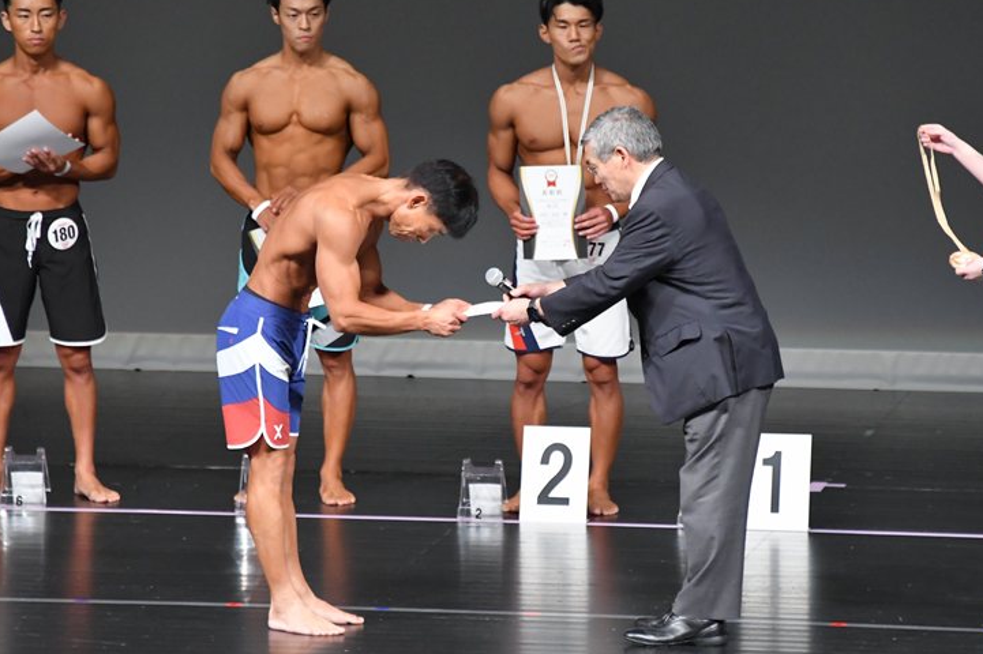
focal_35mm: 371
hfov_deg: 5.6
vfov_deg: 3.7
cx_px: 502
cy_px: 332
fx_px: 10125
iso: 5000
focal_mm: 230
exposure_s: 1/400
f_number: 5.6
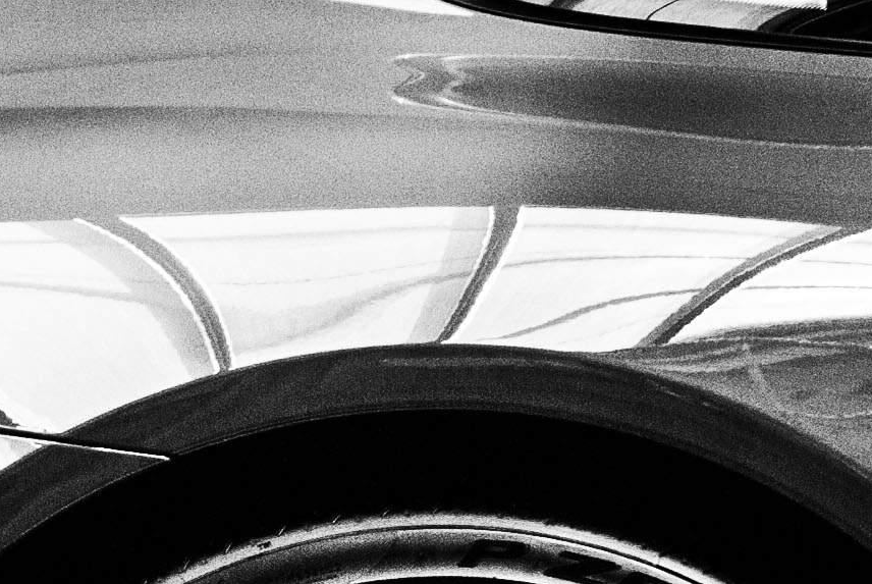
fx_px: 5099
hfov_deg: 9.7
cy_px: 602
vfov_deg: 6.5
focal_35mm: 210
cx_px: 61
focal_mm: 31
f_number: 5.6
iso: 640
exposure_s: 1/50
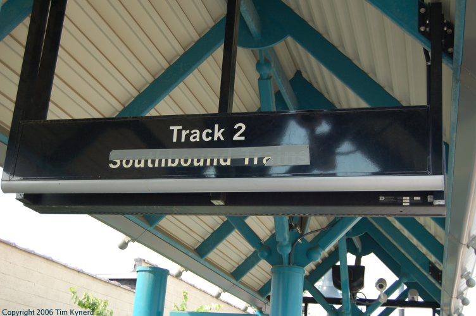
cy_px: 158
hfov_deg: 38.9
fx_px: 674
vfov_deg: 26.4
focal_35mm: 51
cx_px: 238
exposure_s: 1/125
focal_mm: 34
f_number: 5.6
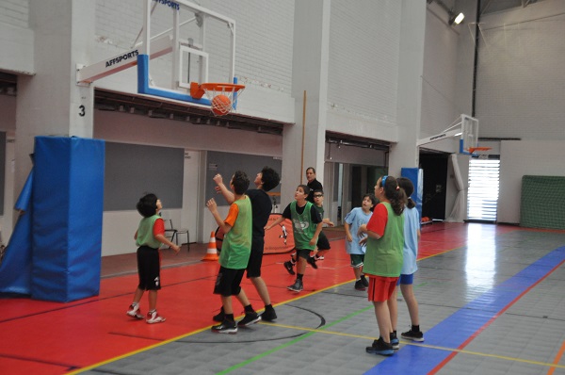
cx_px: 282
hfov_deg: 38.9
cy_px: 188
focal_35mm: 51
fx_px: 799
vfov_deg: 26.4
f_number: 4.2
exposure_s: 1/320
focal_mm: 34
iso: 1600
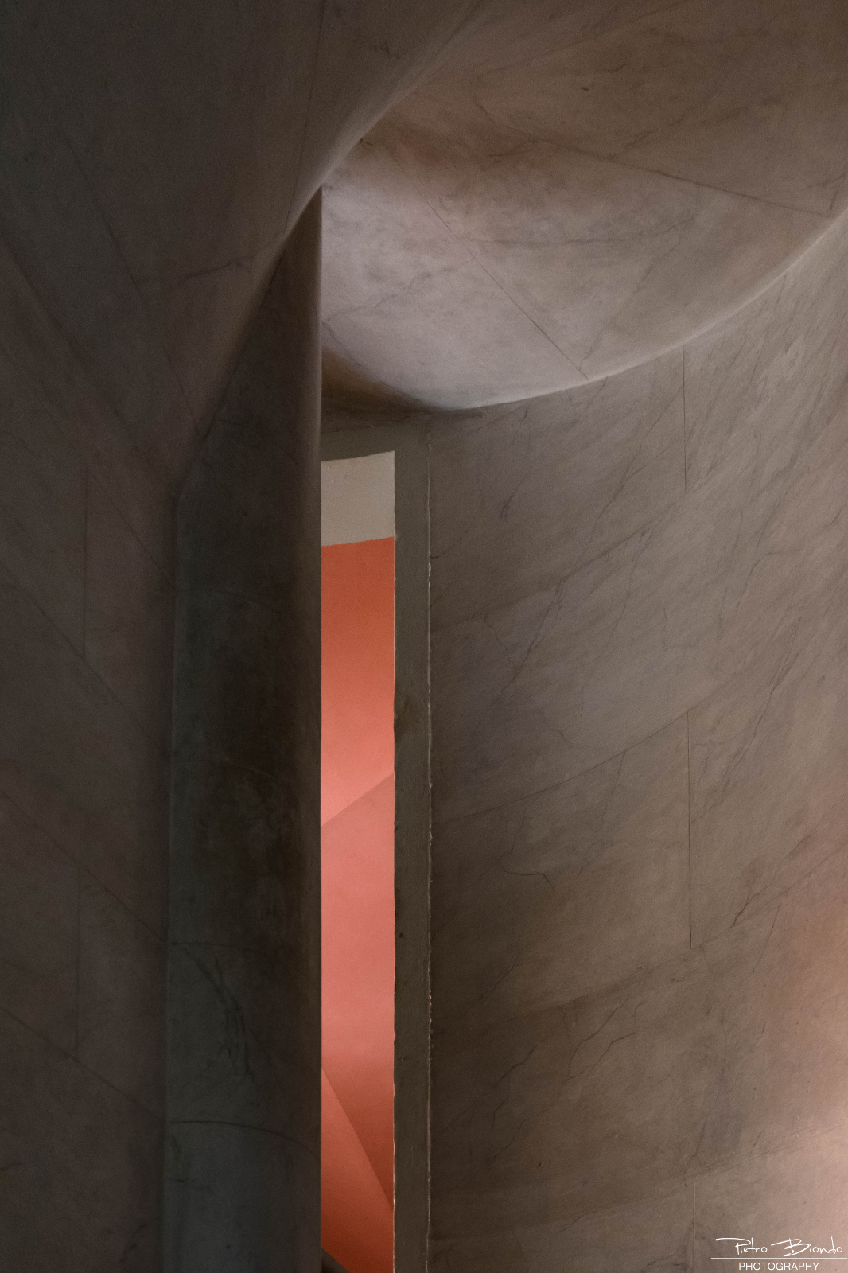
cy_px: 636
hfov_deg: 31.2
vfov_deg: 45.4
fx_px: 1520
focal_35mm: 43
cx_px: 424
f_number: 5.6
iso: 3200
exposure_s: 1/18
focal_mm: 28.8
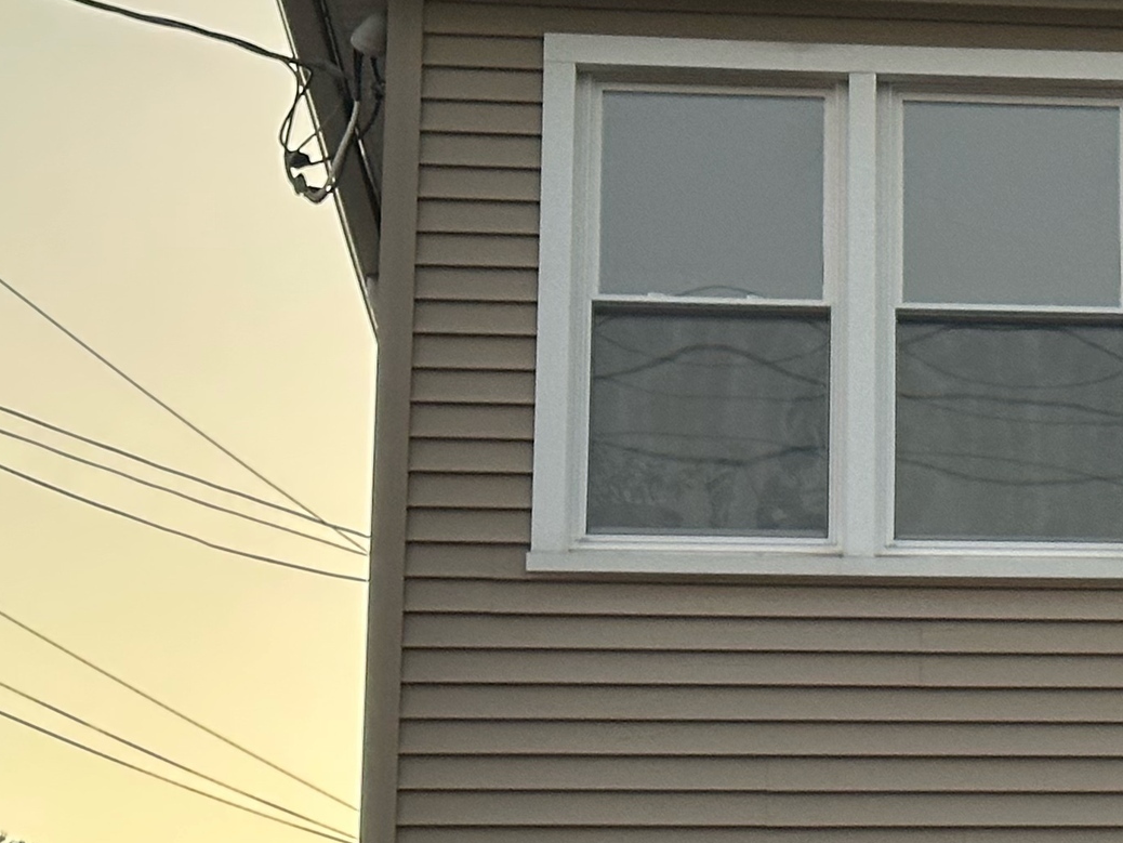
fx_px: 4608
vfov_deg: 10.4
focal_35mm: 142
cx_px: 1495
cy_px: 502
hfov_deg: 13.4
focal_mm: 6.86
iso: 250
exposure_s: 1/44
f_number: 1.78
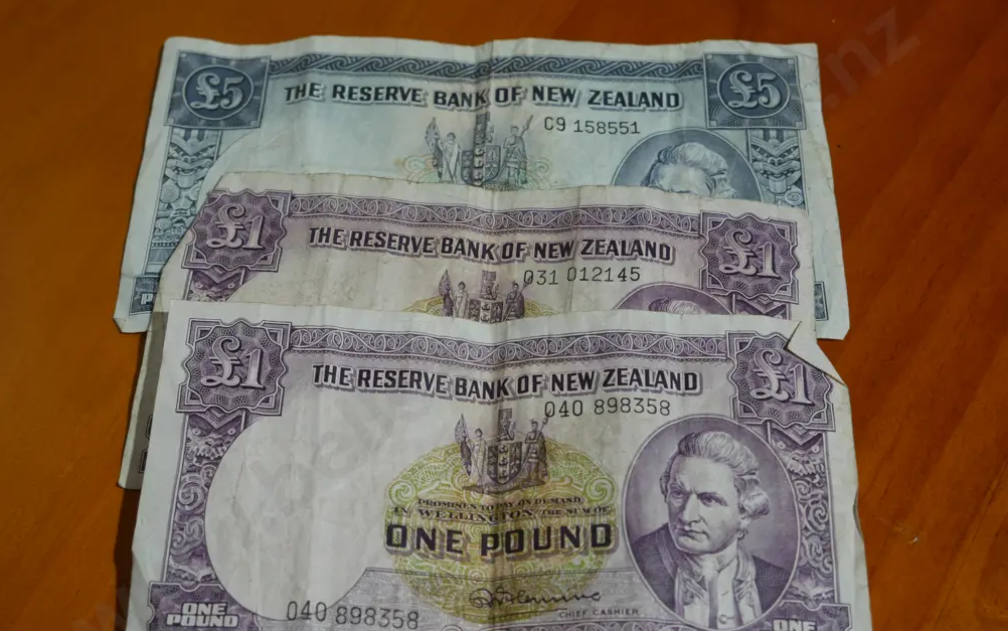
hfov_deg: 38.9
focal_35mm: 52
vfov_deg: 24.9
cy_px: 334
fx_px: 1429
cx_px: 494
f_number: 5.2
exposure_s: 1/60
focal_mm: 24
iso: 250
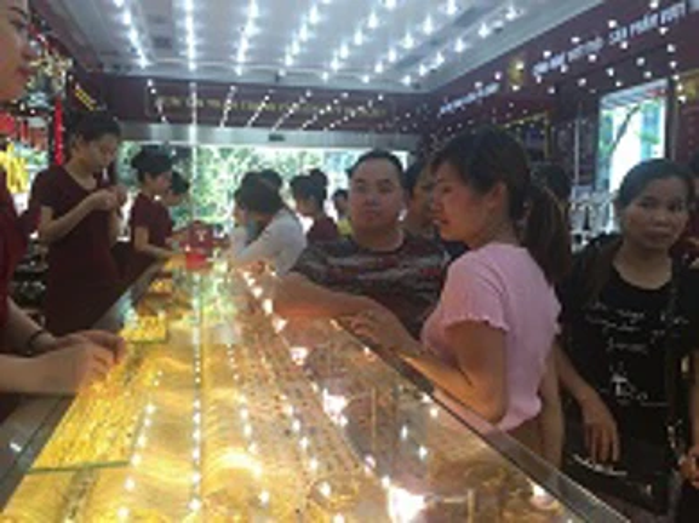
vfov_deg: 48.2
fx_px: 585
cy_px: 262
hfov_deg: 61.7
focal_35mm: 29
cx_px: 350
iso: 50
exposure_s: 1/120
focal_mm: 4.15
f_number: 2.2
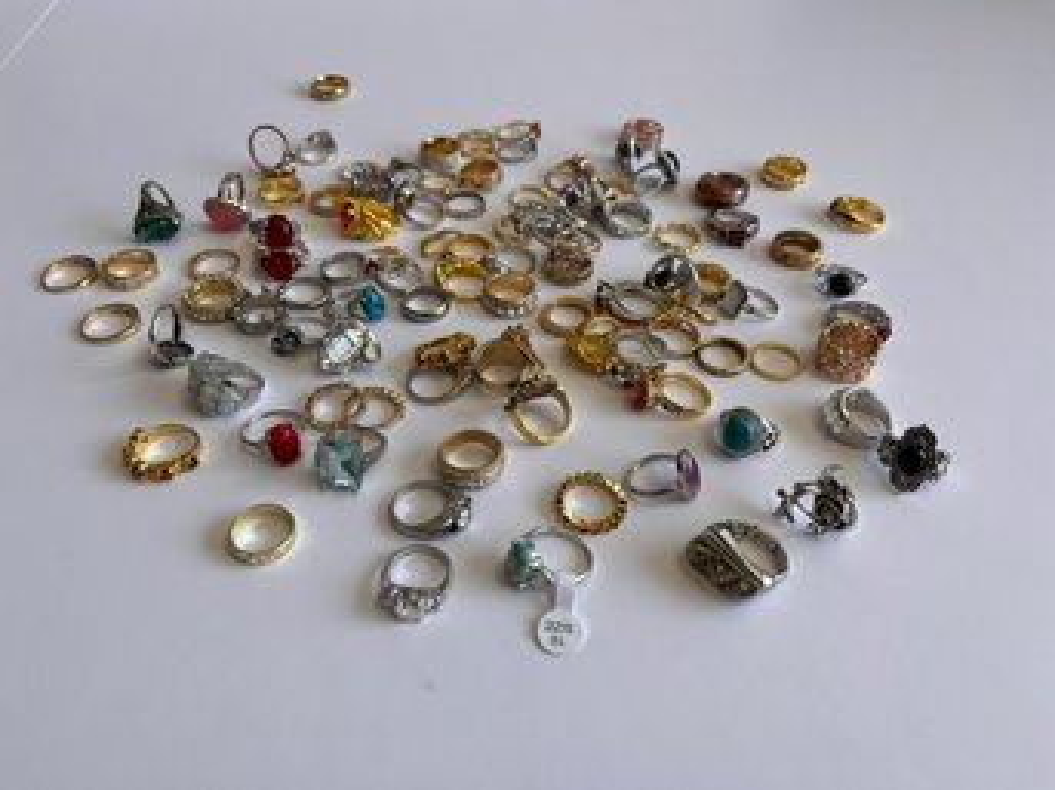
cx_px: 528
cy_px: 395
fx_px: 792
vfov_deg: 53.0
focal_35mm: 26
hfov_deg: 67.3
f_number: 1.6
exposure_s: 1/327
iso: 50
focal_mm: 5.1
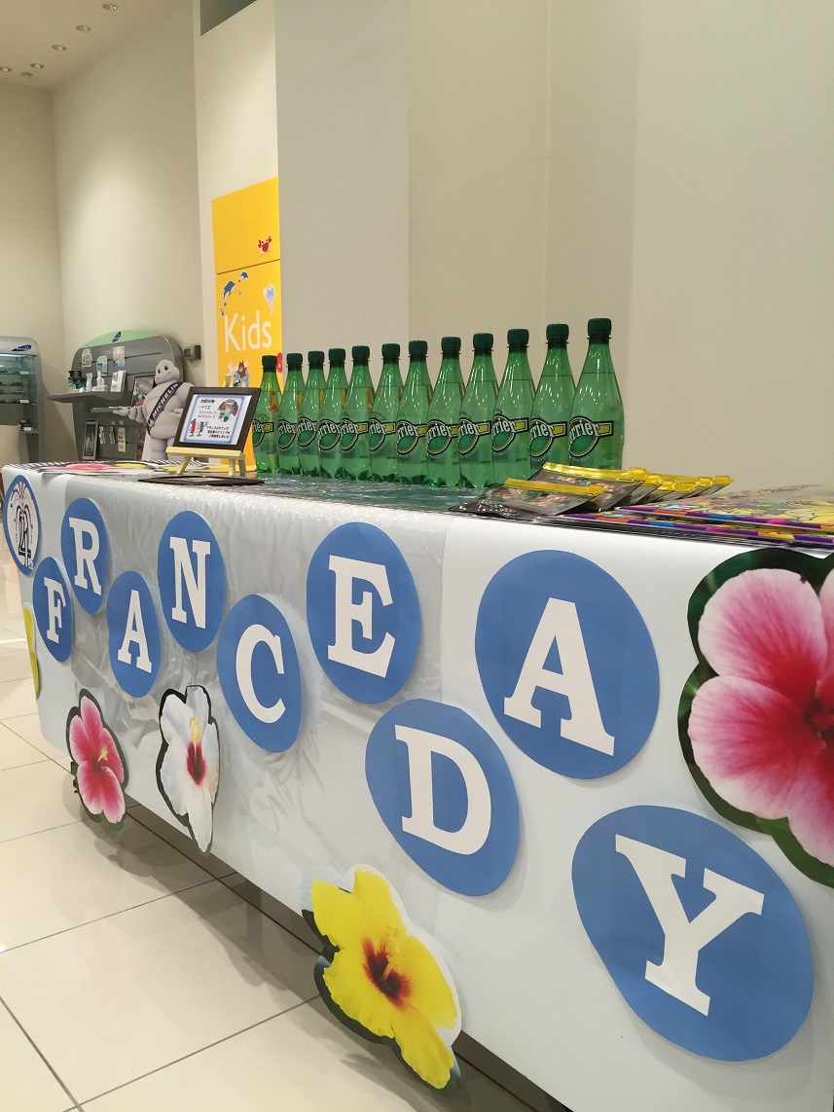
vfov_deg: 61.7
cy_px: 556
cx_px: 417
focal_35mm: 29
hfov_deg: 48.2
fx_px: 932
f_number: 2.2
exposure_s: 1/40
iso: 32
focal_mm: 4.15
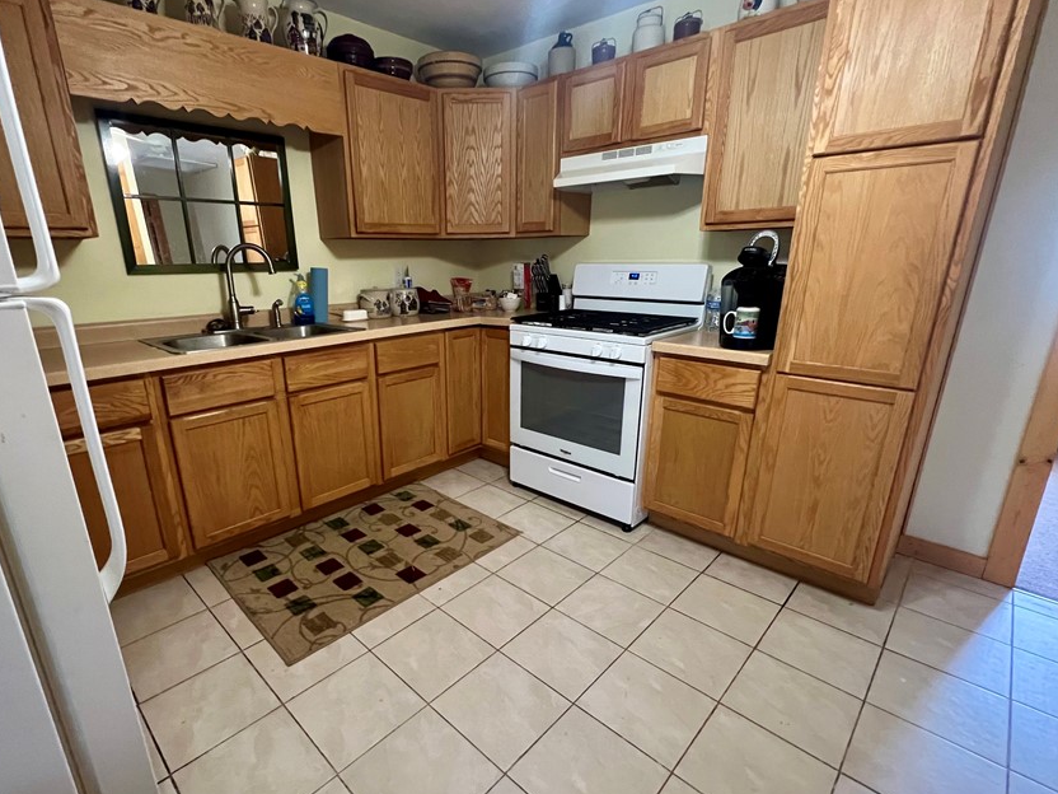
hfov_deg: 94.2
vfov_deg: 78.0
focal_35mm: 16
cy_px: 424
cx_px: 479
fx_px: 489
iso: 500
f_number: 1.8
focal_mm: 1.57
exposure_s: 1/60
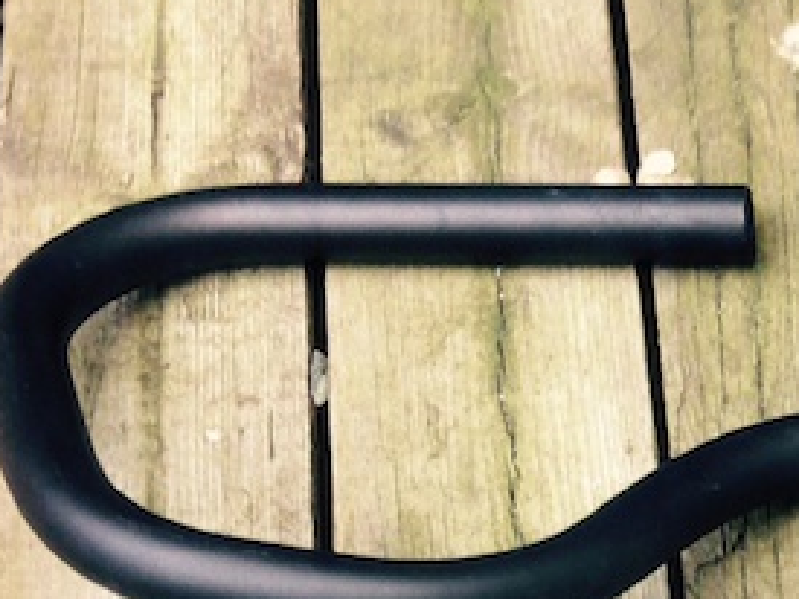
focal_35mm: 96
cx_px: 1052
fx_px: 2215
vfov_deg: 15.0
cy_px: 648
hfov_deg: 18.9
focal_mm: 4.12
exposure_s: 1/30
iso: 50
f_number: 2.4
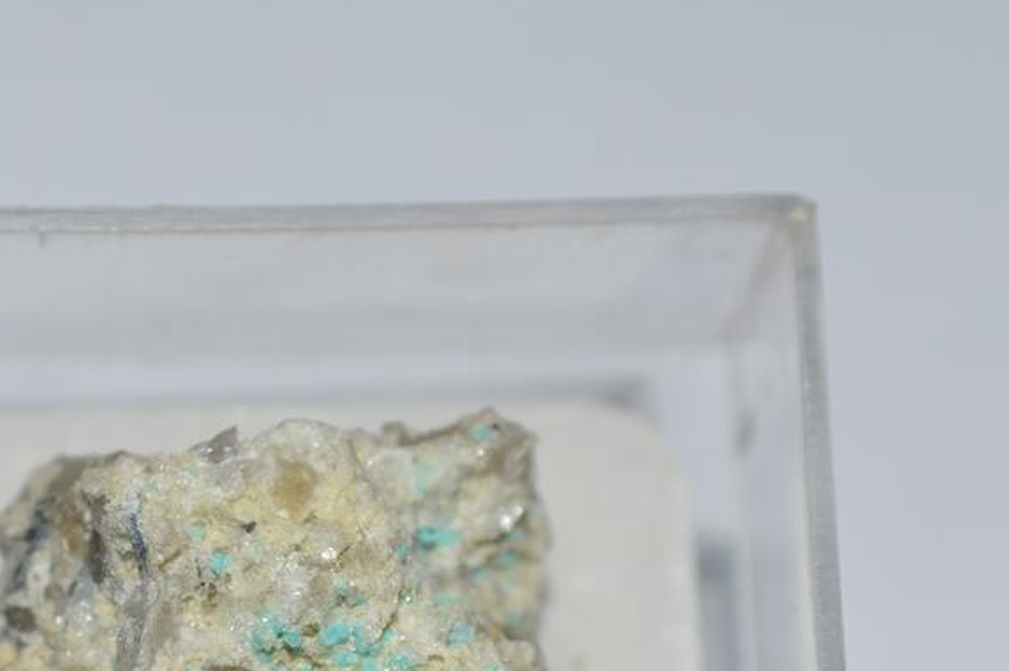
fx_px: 5043
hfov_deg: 11.4
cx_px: 301
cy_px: 616
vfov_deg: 7.6
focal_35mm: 180
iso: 100
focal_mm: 55
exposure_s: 1/60
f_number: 8
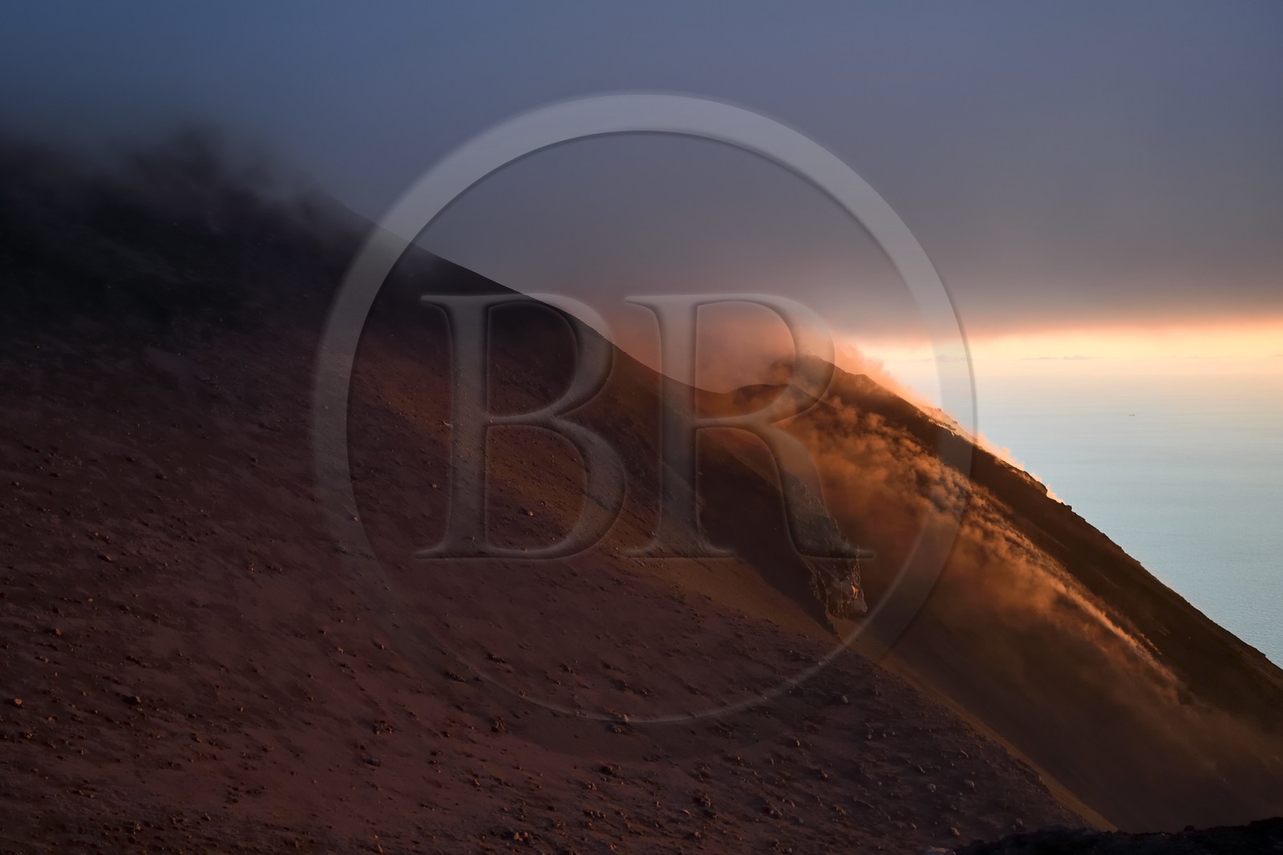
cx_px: 642
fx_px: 1105
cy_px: 428
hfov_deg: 60.3
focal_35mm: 31
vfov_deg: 42.3
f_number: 2.8
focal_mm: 31
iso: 400
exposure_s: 1/400
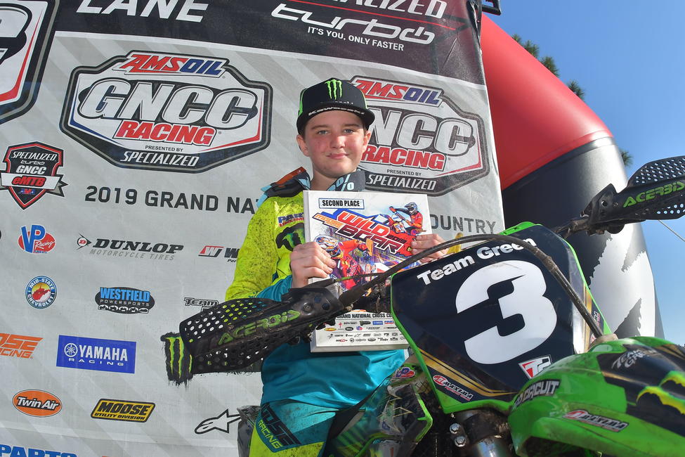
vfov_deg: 41.1
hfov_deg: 58.7
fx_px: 609
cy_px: 228
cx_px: 342
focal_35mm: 32
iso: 200
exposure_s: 1/640
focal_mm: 16
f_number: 8
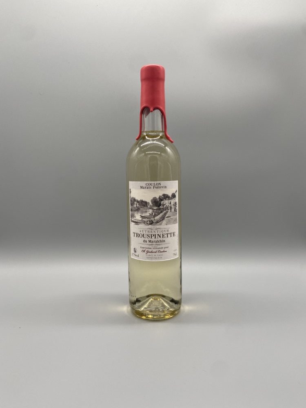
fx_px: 306
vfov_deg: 67.3
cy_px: 204
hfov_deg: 53.1
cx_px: 153
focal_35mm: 26
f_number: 1.8
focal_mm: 4.25
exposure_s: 1/122
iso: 40
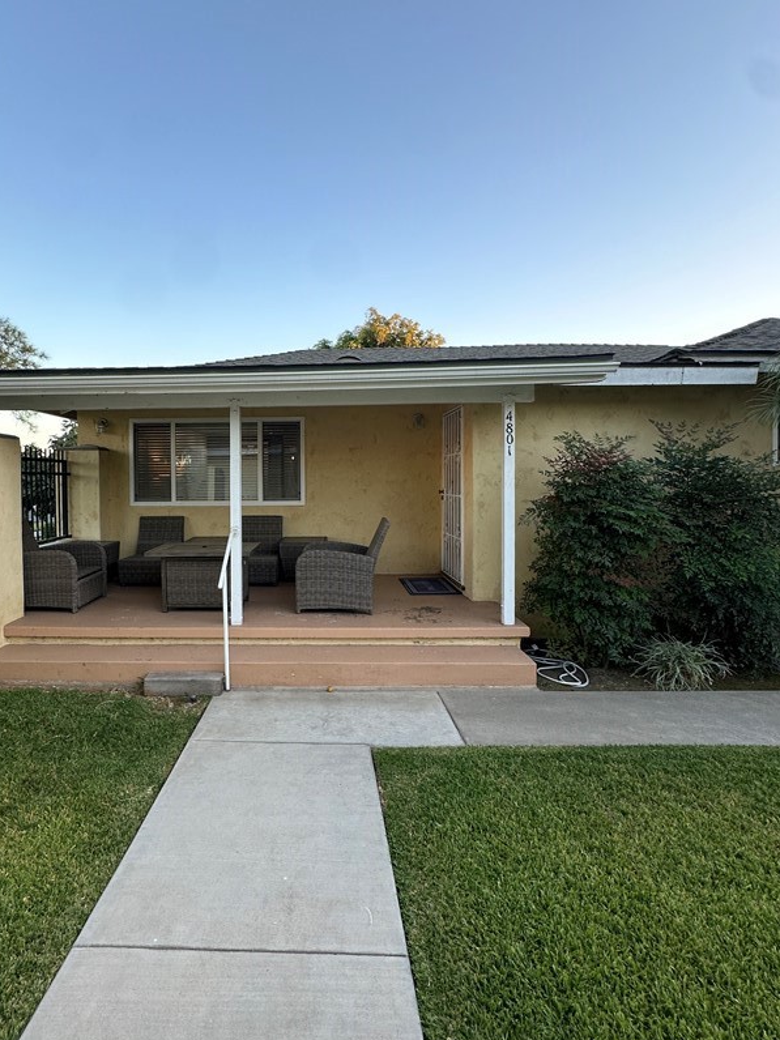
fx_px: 541
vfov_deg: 87.7
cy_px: 491
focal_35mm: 18
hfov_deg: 70.8
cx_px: 307
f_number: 2.2
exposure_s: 1/99
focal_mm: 2.22
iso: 40
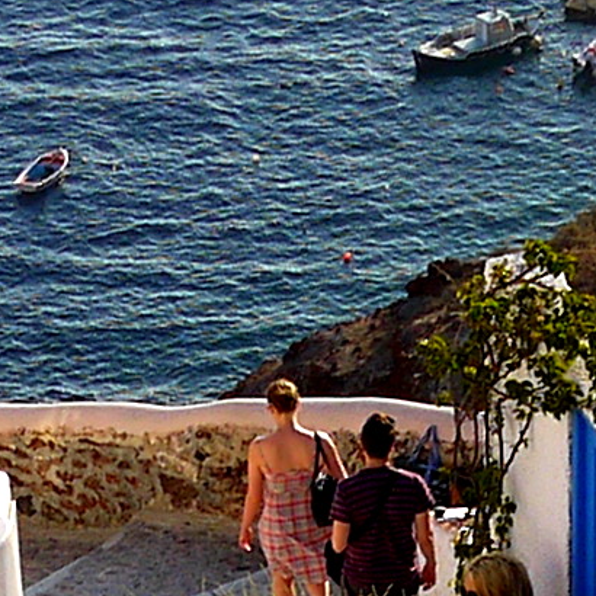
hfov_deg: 6.0
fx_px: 5707
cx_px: 204
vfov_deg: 5.8
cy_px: 1427
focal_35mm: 293
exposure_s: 1/320
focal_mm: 17
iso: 100
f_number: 6.3
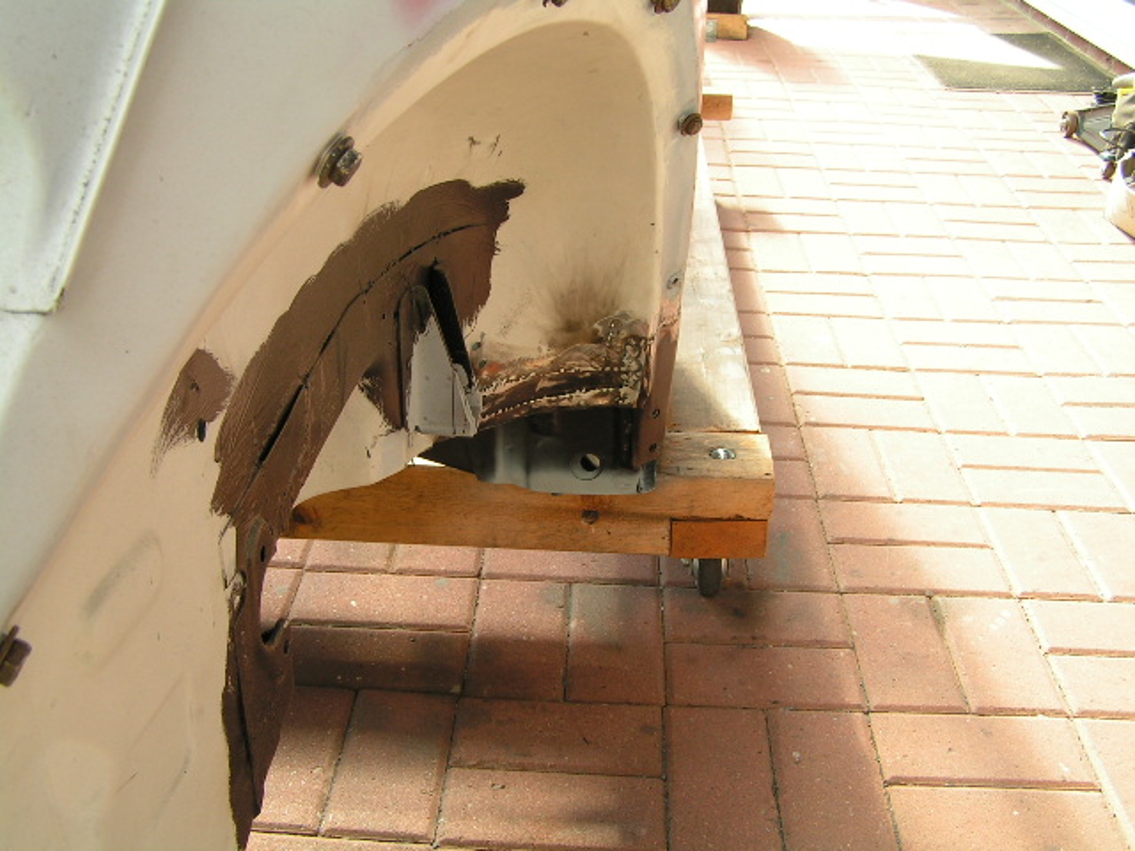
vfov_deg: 37.7
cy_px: 426
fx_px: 1246
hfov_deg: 49.0
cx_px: 568
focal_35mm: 38
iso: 50
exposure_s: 1/50
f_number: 3.5
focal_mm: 6.3
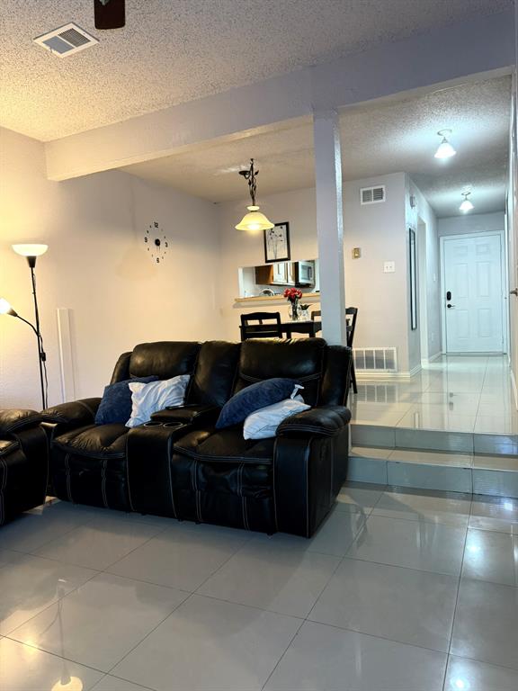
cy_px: 346
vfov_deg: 71.6
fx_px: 479
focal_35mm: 24
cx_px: 259
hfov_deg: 56.8
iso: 400
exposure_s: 1/60
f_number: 1.78
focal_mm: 6.76
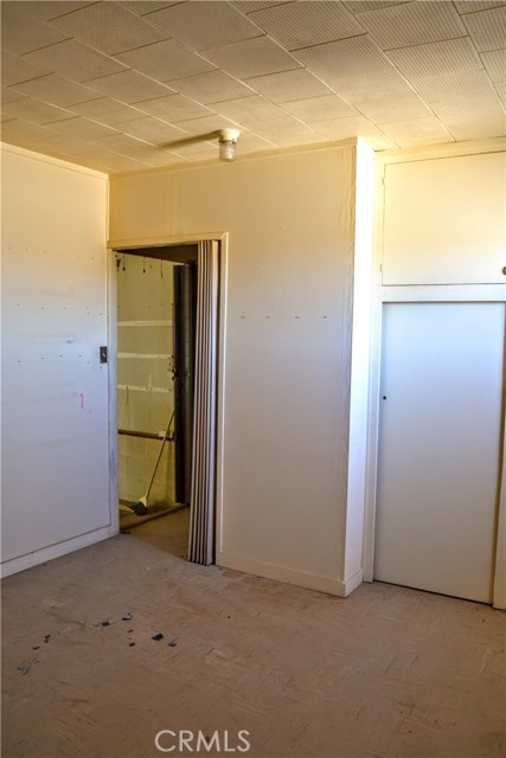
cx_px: 253
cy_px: 379
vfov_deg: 67.4
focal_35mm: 27
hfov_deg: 48.0
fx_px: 569
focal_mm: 18
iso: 400
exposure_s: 1/40
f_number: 3.5
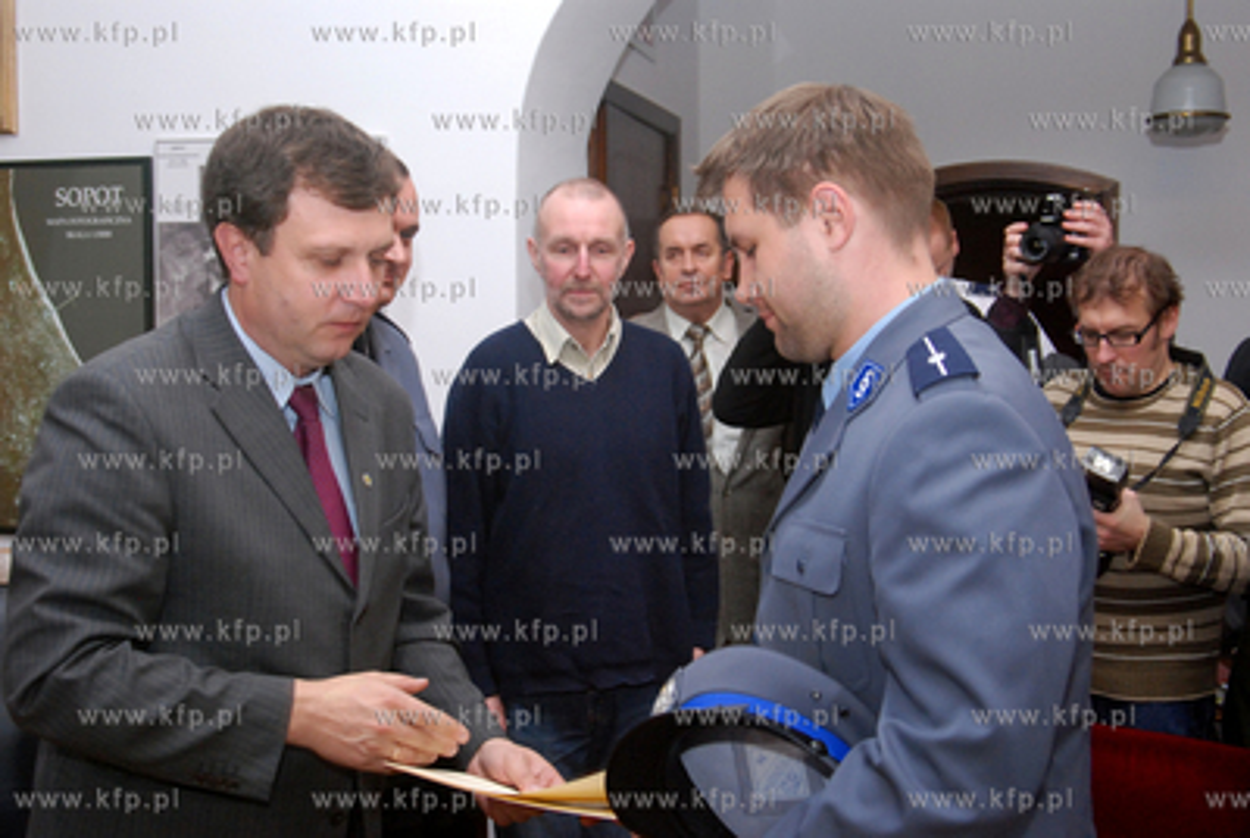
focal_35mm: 42
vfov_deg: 32.0
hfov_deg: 46.3
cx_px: 625
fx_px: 1460
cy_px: 419
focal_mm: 28
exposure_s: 1/60
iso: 1000
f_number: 5.6
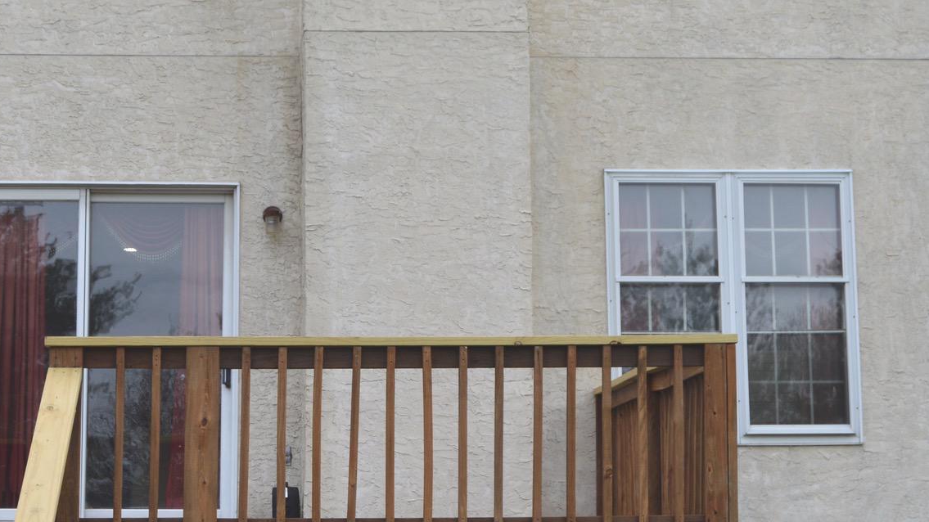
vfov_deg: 14.2
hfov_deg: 24.9
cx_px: 329
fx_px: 2093
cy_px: 229
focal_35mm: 85
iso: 140
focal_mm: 30
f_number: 5.6
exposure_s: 1/125
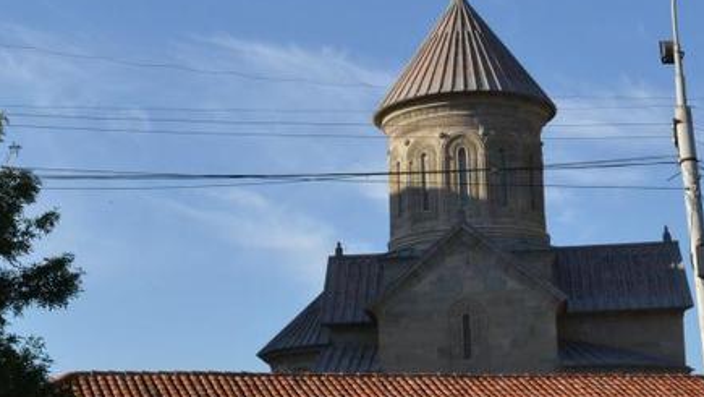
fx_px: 1456
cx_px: 363
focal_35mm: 78
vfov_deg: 15.4
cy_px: 309
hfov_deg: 27.2
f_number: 10
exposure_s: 1/640
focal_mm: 24
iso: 800
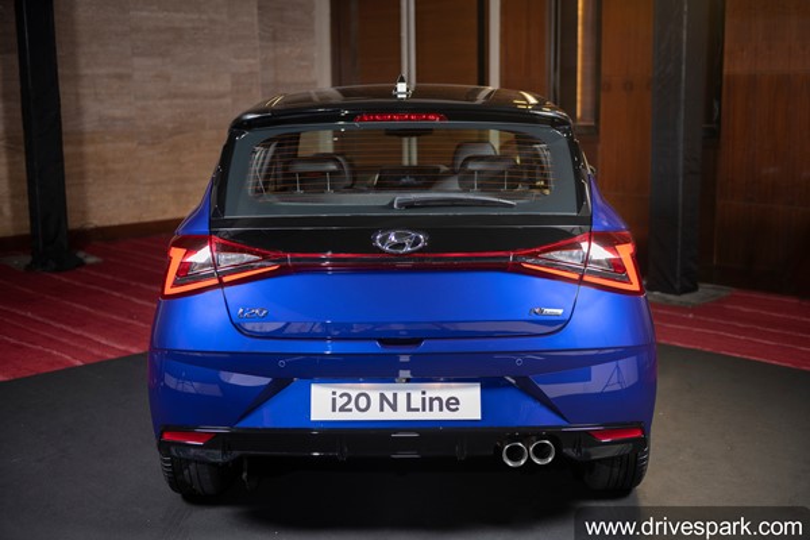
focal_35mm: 44
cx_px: 405
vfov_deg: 30.5
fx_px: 990
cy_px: 270
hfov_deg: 44.5
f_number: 2.8
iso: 160
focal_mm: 44
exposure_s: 1/80
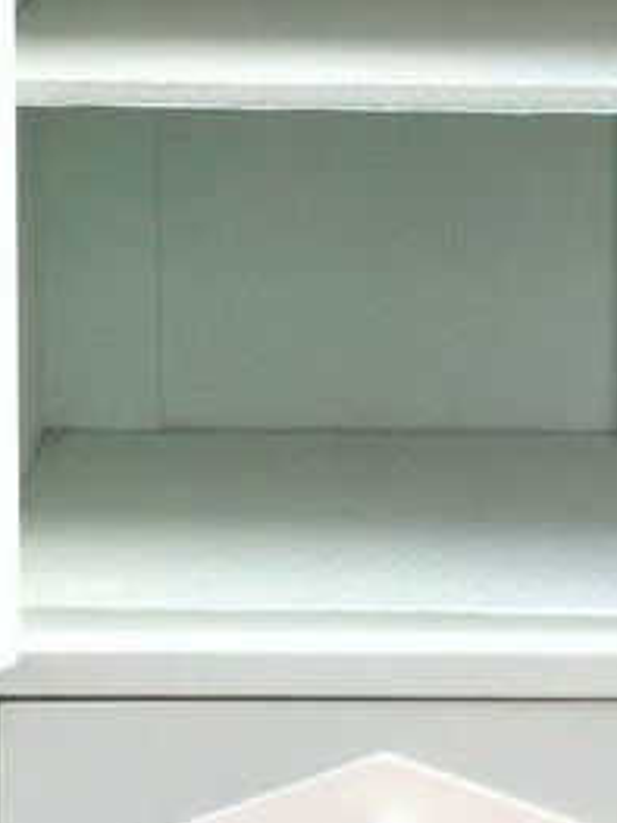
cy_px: -45
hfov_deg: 14.3
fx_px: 2450
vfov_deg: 18.5
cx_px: 485
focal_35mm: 103
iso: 40
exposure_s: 1/100
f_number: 2.2
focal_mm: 4.15
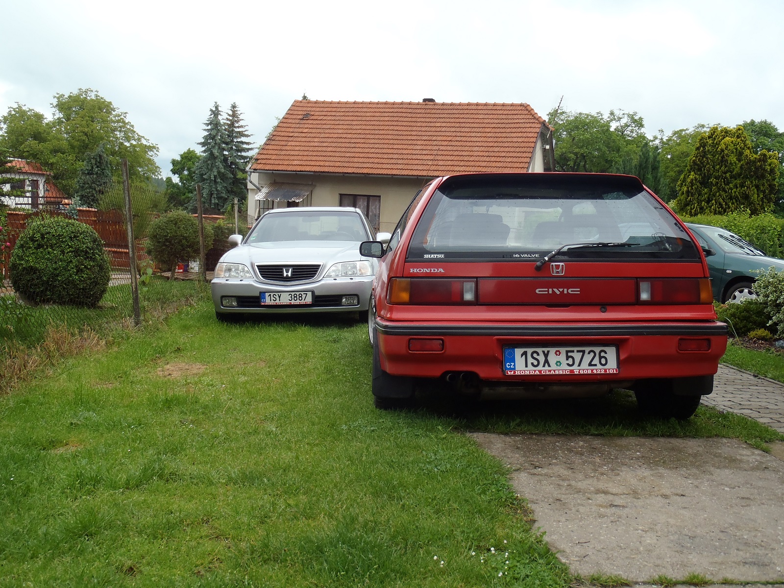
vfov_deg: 41.8
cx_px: 392
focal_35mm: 34
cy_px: 294
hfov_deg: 54.0
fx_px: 770
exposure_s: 1/250
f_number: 4.4
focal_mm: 6.07
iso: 80
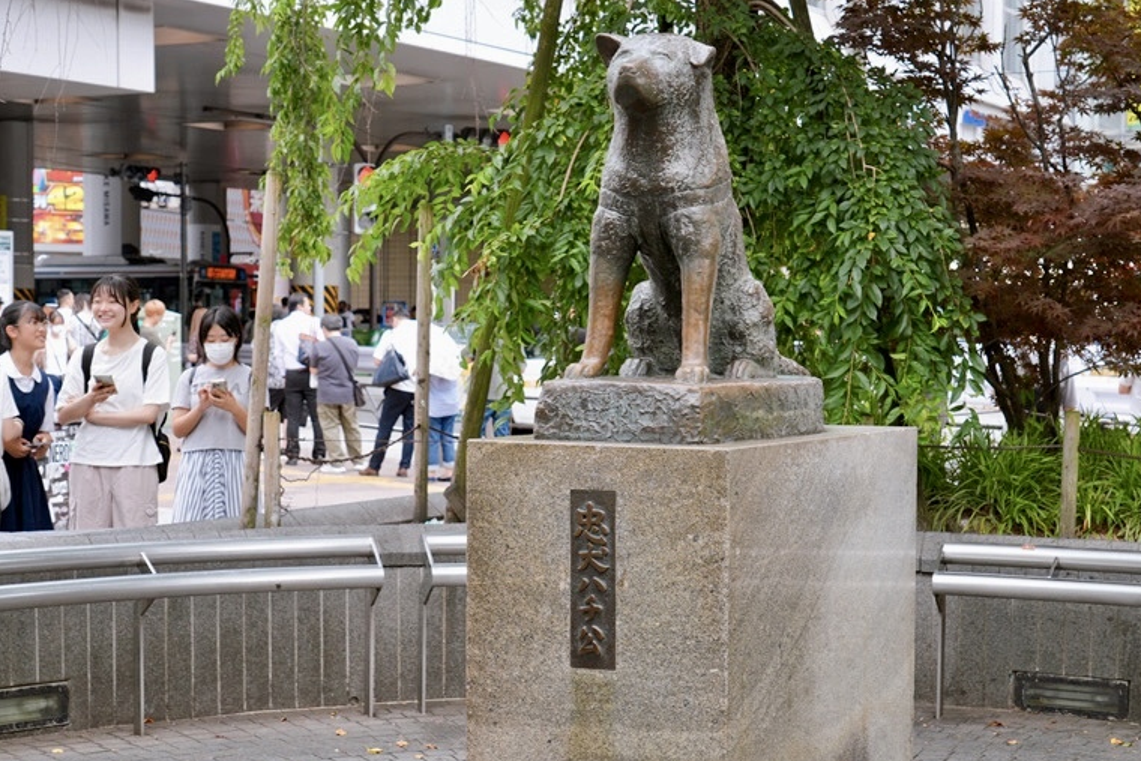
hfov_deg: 30.5
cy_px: 456
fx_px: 2092
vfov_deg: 20.6
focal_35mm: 66
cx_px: 599
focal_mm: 49
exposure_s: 1/125
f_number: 6.3
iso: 320
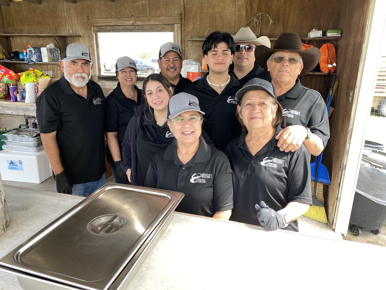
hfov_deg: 67.3
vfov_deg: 53.1
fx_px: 290
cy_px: 145
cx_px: 193
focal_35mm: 26
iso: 32
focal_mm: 4.25
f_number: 1.8
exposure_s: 1/120
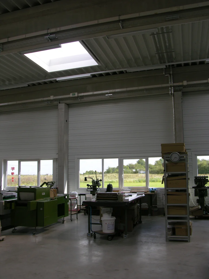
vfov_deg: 52.6
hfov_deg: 40.7
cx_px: 104
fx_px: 282
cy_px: 140
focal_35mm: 35
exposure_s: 1/135
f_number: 4.5
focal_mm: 8.9
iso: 50
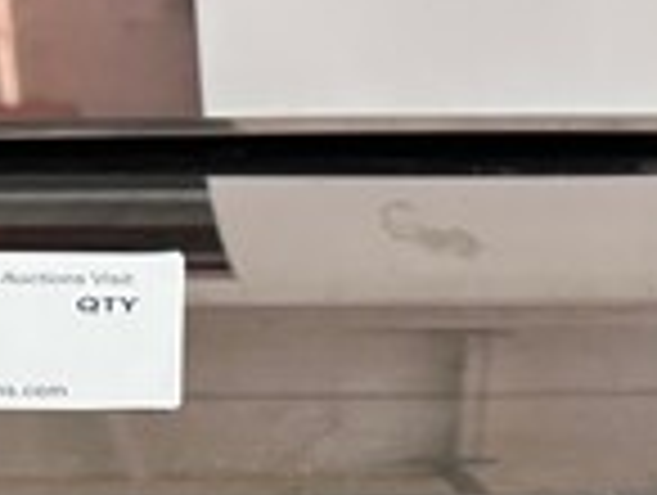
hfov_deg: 19.4
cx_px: 508
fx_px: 1901
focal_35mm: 100
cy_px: 896
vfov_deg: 13.3
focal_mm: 6.86
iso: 640
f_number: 1.78
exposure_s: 1/60
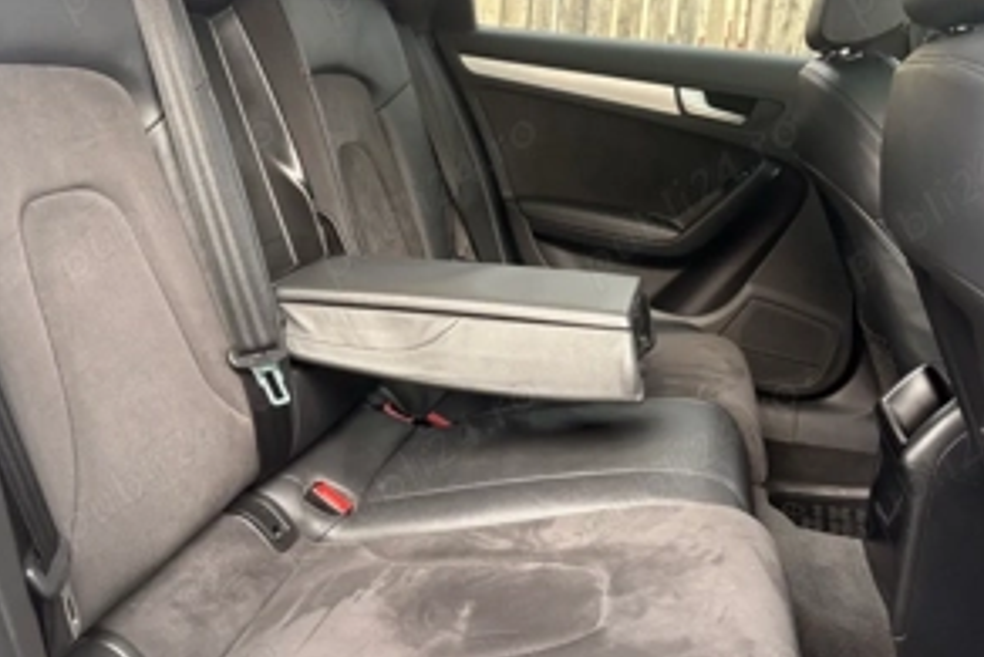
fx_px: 1012
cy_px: 239
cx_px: 495
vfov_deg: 35.7
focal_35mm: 37
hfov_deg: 51.9
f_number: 1.6
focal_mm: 5.96
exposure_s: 1/122
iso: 64
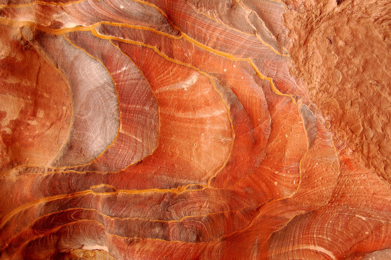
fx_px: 488
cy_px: 130
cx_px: 196
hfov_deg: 43.6
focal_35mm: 45
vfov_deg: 29.8
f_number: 5
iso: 400
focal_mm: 30
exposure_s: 1/100
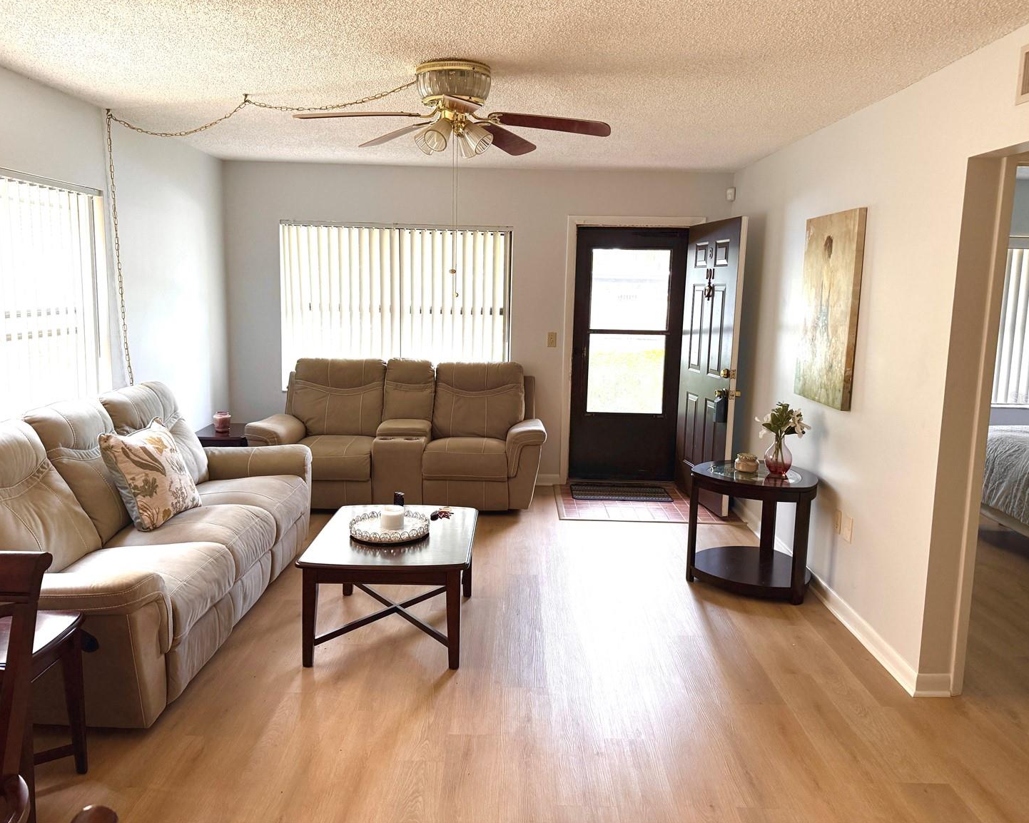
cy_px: 398
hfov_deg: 66.0
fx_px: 792
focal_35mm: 26
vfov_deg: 54.9
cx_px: 507
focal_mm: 6.76
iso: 200
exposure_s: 1/217
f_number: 1.78
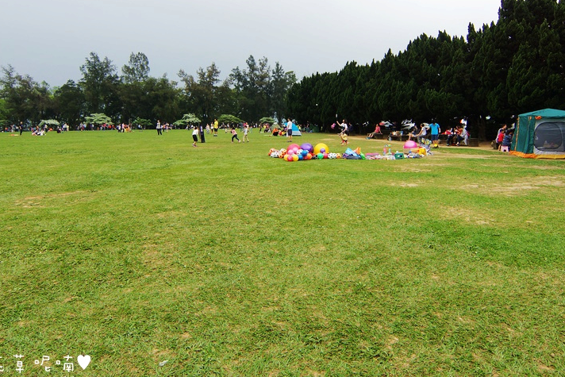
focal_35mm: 24
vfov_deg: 52.7
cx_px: 281
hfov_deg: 74.4
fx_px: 372
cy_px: 126
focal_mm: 11
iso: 100
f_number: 5.6
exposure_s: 1/160
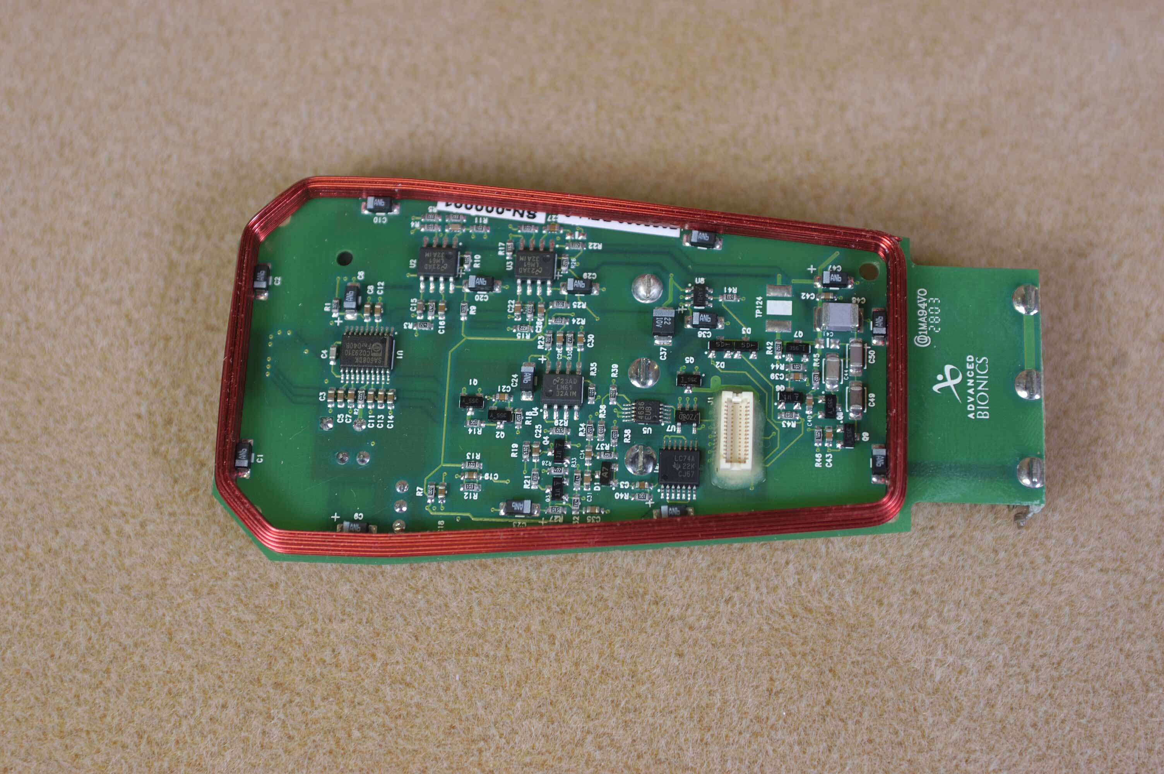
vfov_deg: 25.7
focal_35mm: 52
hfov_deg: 37.9
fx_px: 1696
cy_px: 387
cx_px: 582
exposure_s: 1/45
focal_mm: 35
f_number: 3.5
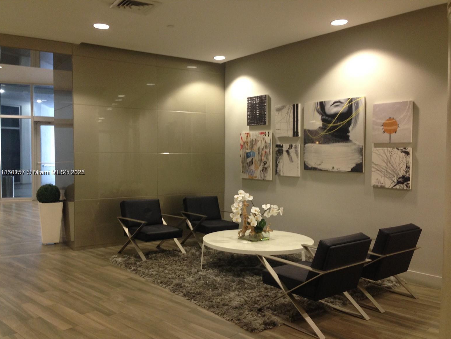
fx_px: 443
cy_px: 173
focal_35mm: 34
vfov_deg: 41.8
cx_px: 224
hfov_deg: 54.0
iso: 125
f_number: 2.4
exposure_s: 1/20
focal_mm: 4.12
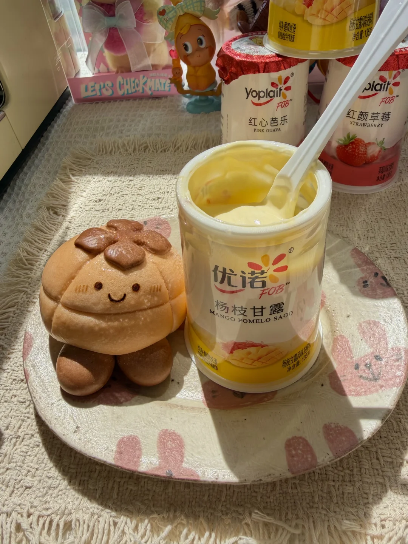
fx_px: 377
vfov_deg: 71.6
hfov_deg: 56.8
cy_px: 272
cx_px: 204
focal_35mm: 24
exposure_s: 1/283
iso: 40
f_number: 2.2
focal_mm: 2.22
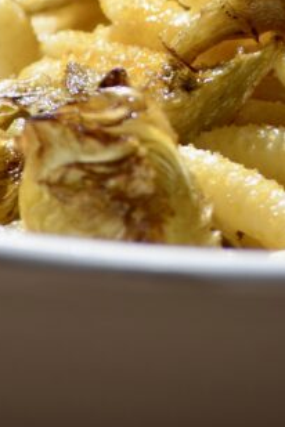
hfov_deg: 1.2
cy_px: 30
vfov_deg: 1.8
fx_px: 13275
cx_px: 300
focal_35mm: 1118
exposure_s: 1/640
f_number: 6.3
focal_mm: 200
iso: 200
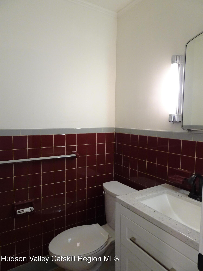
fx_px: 188
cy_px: 136
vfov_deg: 71.6
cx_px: 102
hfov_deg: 56.8
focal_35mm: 24
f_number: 3.5
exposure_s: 1/30
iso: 400
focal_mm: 4.25
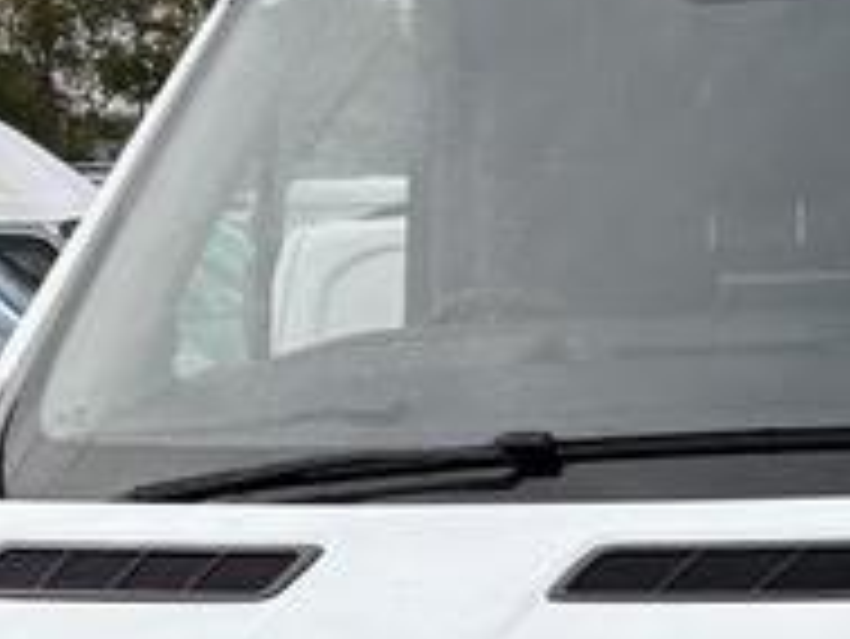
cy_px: 576
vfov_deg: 12.0
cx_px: 854
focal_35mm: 123
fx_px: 3022
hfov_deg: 15.7
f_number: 1.6
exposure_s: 1/1484
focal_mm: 5.96
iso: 50
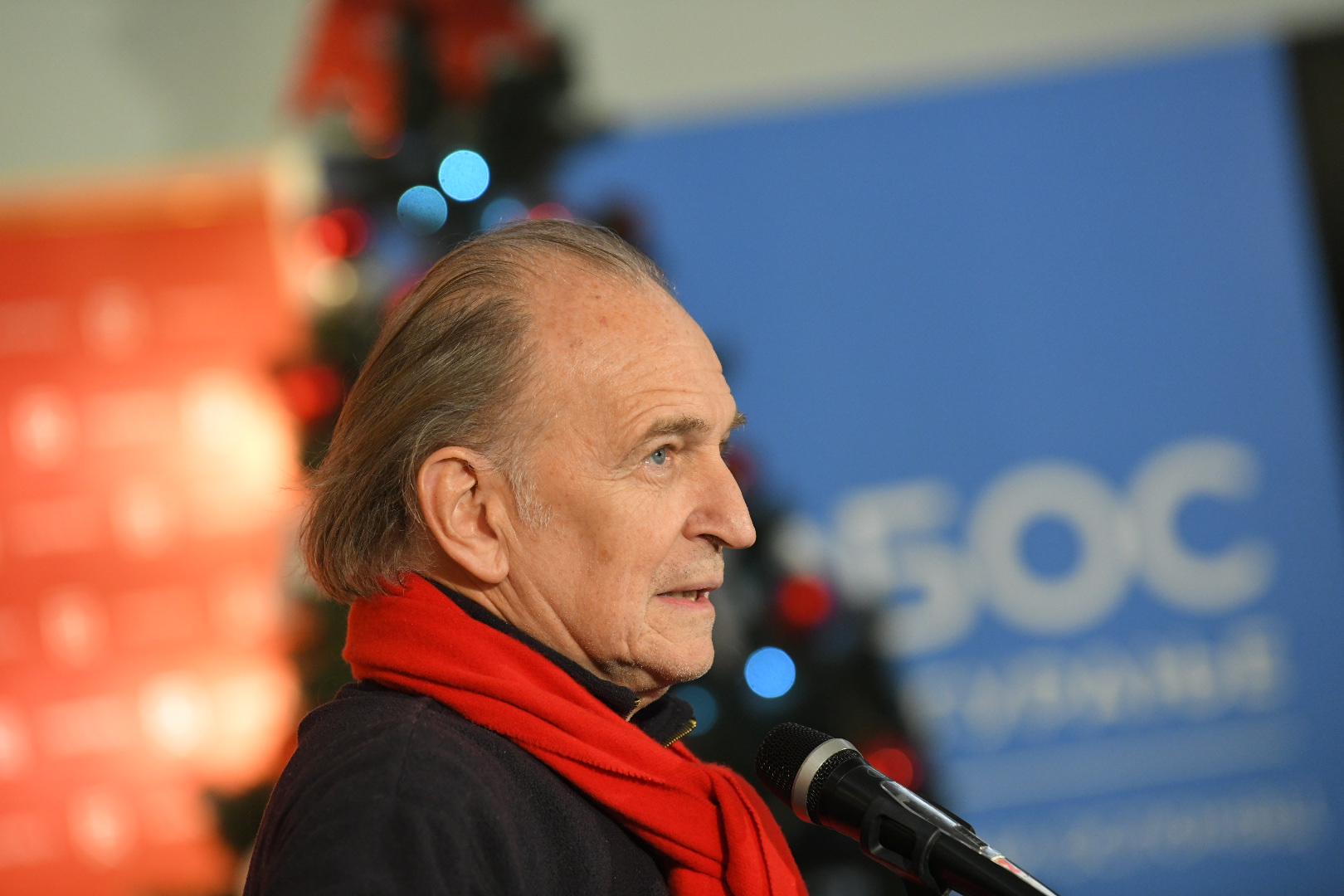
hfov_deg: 10.3
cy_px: 448
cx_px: 672
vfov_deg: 6.9
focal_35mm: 200
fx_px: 7466
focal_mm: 200
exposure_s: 1/320
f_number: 4
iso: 3200
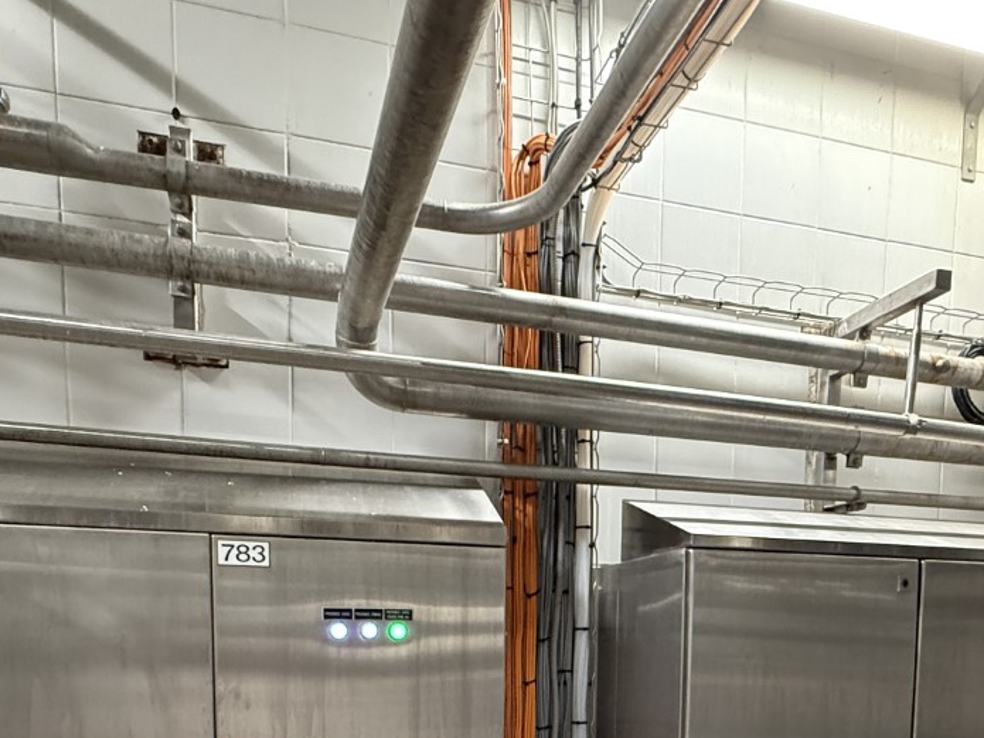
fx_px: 824
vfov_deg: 42.1
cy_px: 730
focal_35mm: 29
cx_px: 510
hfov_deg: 61.7
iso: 800
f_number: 2.2
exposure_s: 1/50
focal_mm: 2.22
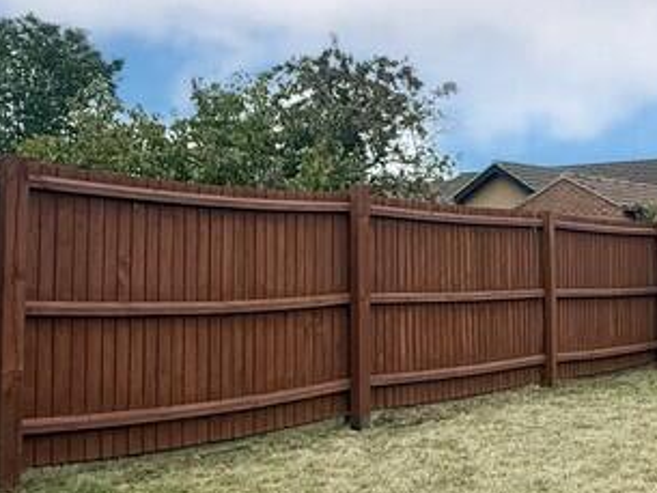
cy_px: 233
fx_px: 892
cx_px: 577
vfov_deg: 30.9
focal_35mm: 47
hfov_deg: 38.0
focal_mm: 2.22
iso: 50
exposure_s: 1/1572
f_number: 2.2
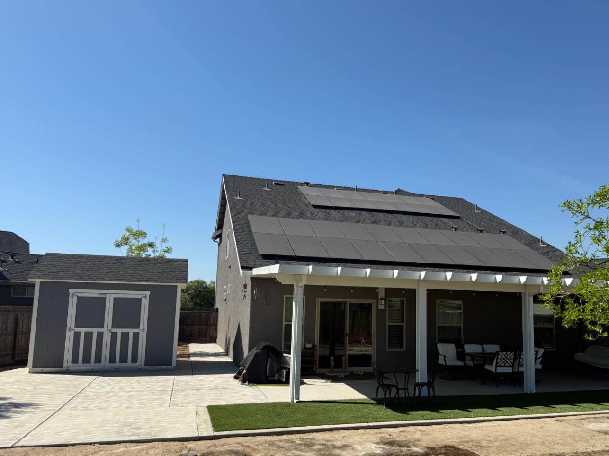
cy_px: 248
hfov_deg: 63.1
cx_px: 353
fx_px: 493
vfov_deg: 49.7
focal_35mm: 28
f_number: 1.78
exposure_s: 1/5319
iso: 80
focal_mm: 6.76
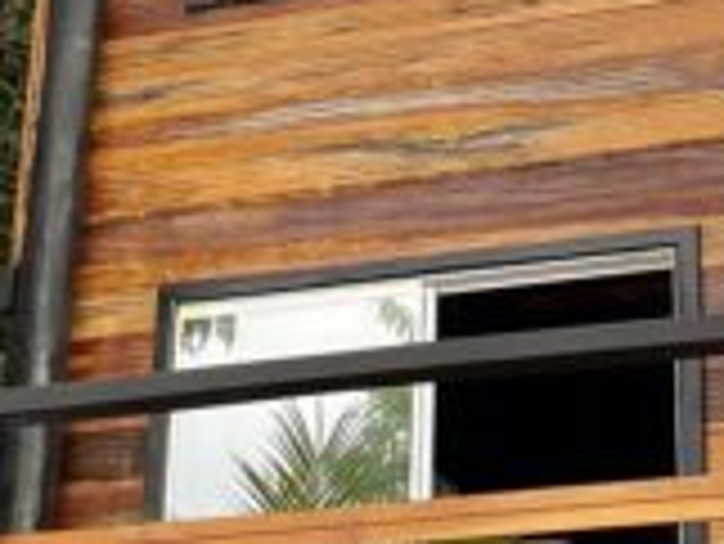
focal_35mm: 121
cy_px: -11
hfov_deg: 16.1
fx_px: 2533
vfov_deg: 12.1
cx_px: 607
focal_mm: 4.25
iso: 40
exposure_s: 1/122
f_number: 1.8
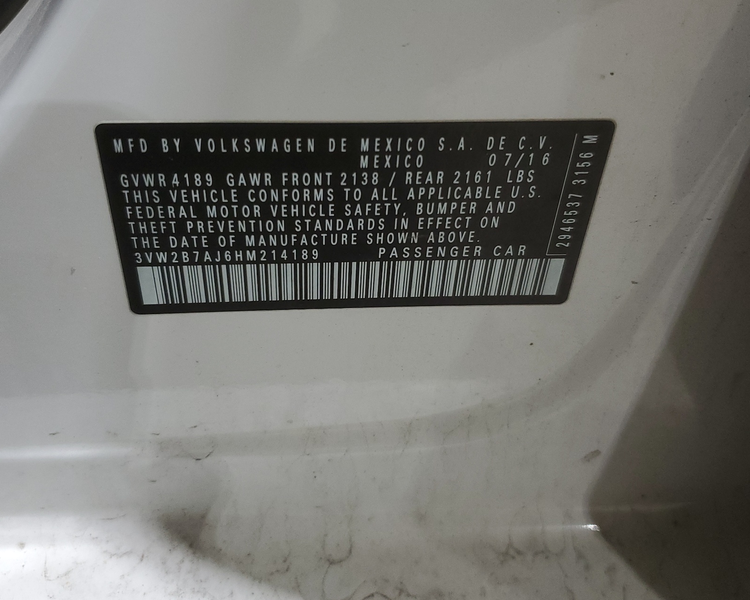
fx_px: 755
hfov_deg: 52.8
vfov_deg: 43.3
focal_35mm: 34
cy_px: 260
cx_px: 375
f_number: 1.5
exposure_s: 1/60.2
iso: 107
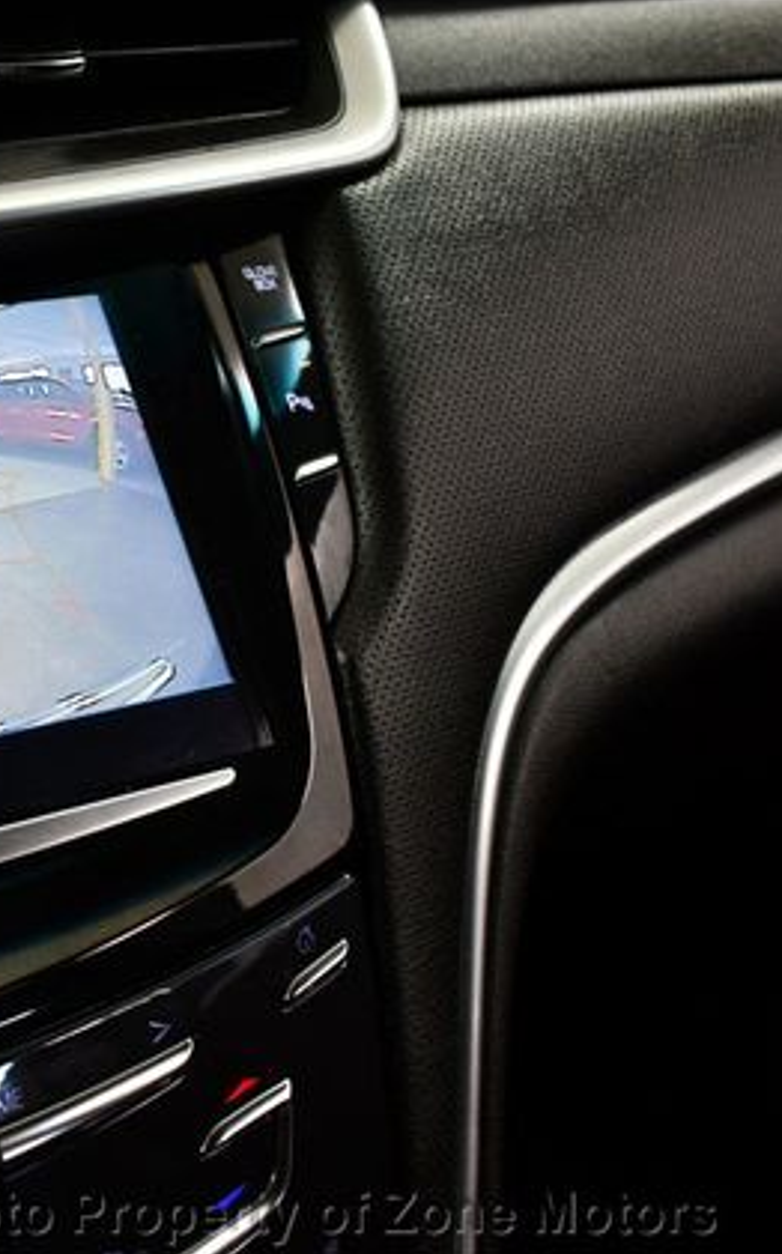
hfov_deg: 21.6
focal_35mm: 56
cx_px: -140
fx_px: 1912
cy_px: 630
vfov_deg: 36.3
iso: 1100
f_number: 3.5
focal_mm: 18
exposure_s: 1/125
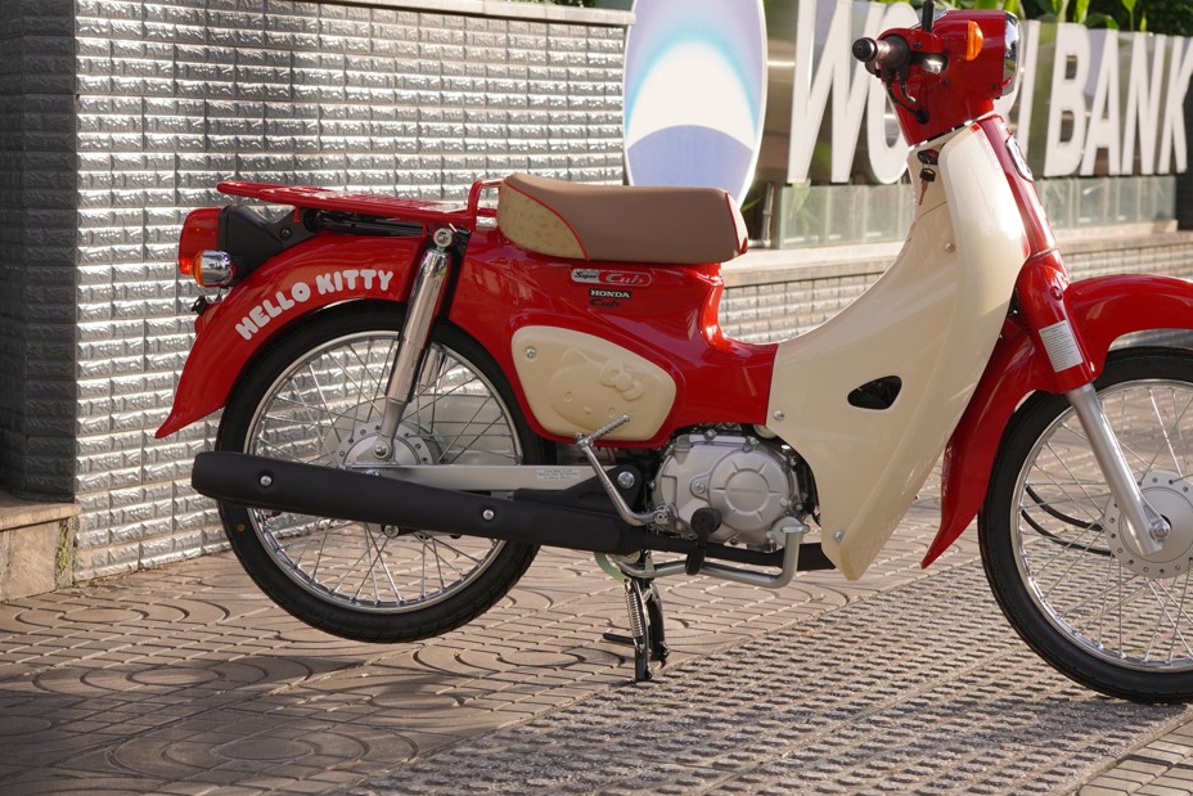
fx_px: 3215
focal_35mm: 97
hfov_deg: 21.0
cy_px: 287
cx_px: 758
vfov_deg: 14.1
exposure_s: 1/1000
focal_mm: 50
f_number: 4
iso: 320
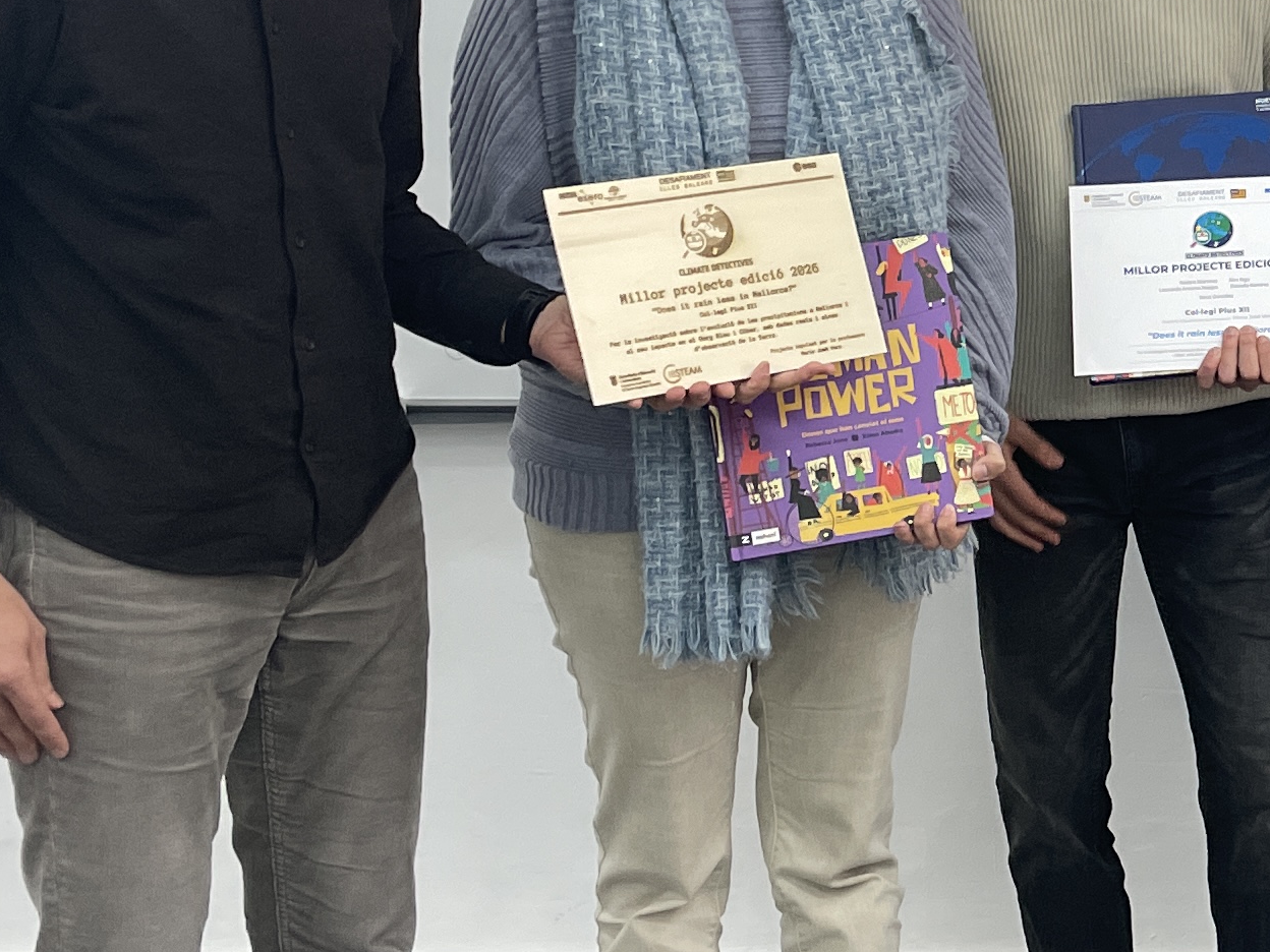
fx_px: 3082
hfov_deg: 21.3
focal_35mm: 84
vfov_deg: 17.5
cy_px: 302
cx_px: 1614
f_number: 1.6
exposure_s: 1/100
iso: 100
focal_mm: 4.2
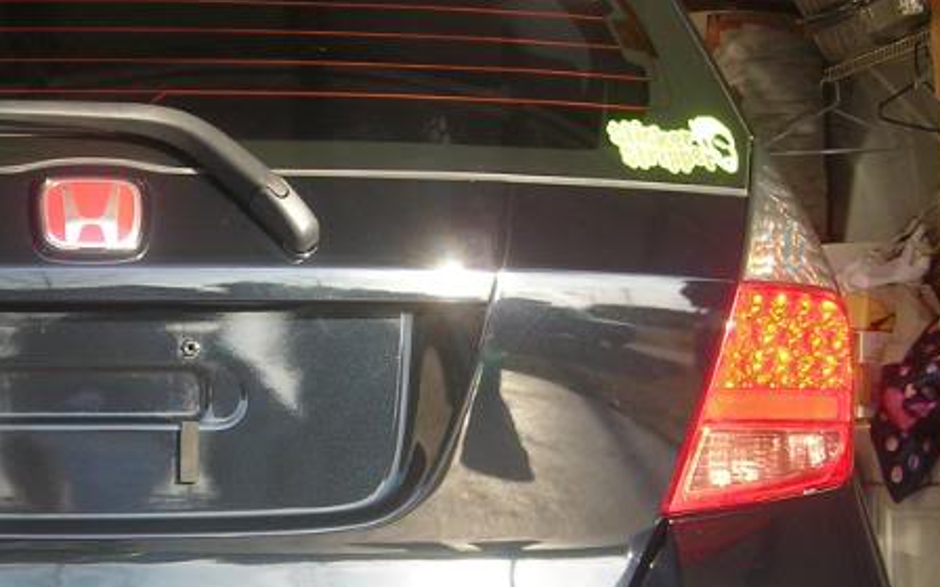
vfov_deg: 14.1
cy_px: 468
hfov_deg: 22.2
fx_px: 2357
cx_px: 166
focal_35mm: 92
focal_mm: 6.3
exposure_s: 1/85.7
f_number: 3.2
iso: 50
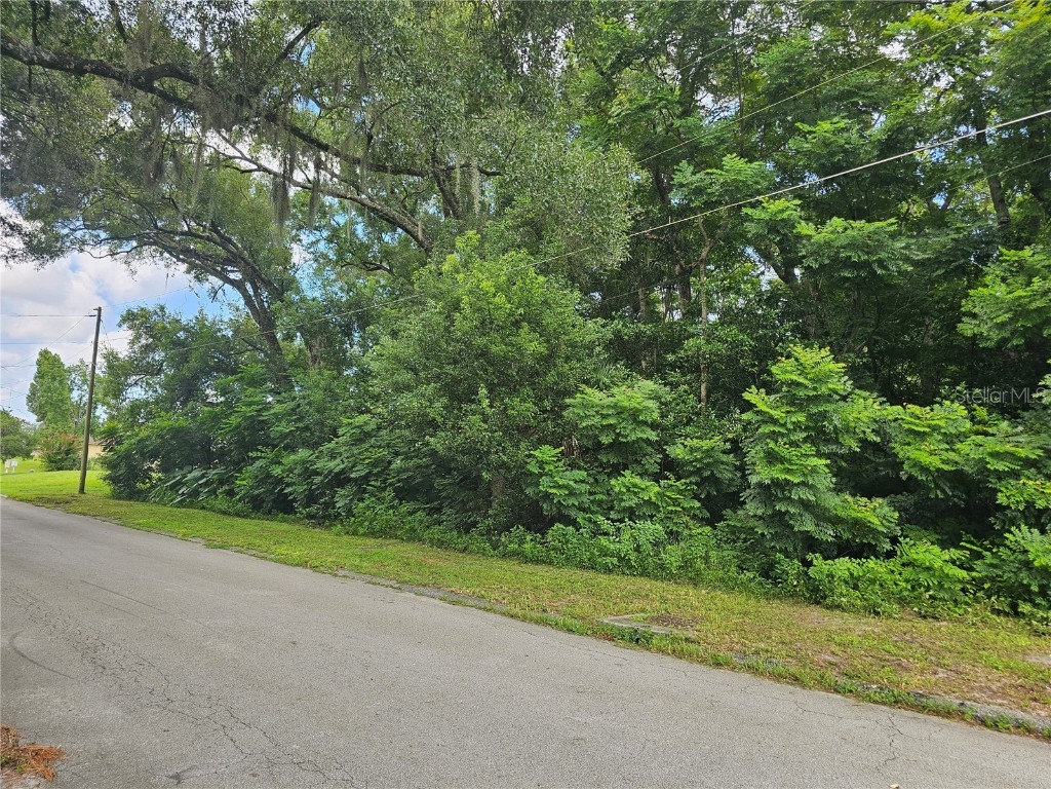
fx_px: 698
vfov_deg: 58.9
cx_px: 526
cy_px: 394
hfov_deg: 73.9
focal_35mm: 23
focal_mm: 6.3
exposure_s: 1/120
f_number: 1.7
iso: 16
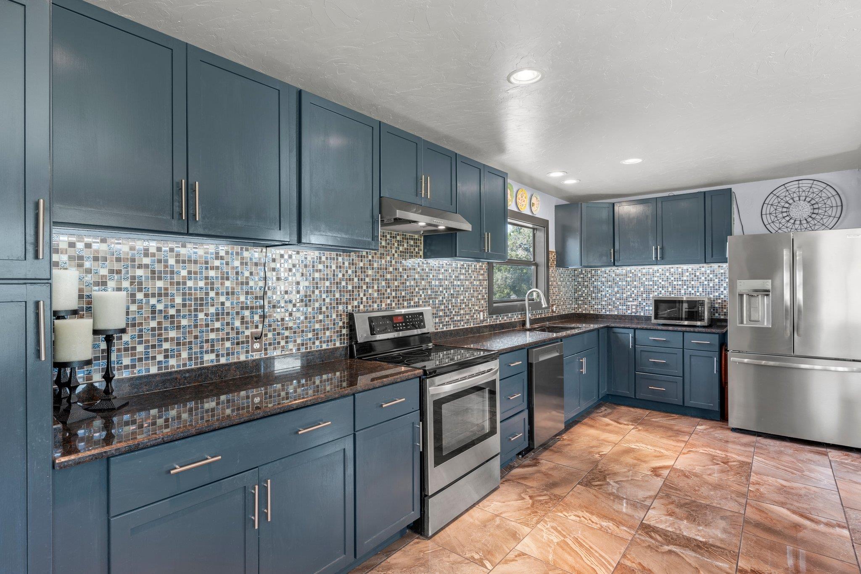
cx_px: 430
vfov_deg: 67.4
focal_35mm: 18
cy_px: 287
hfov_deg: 90.0
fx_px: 430
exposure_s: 1/8
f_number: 8
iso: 100
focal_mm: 18
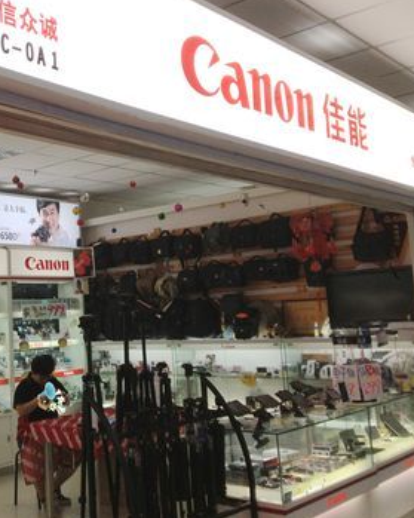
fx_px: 751
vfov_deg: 38.0
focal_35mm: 49
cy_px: 246
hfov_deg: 29.8
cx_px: 56
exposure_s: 1/120
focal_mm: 4.28
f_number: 2.4
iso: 80
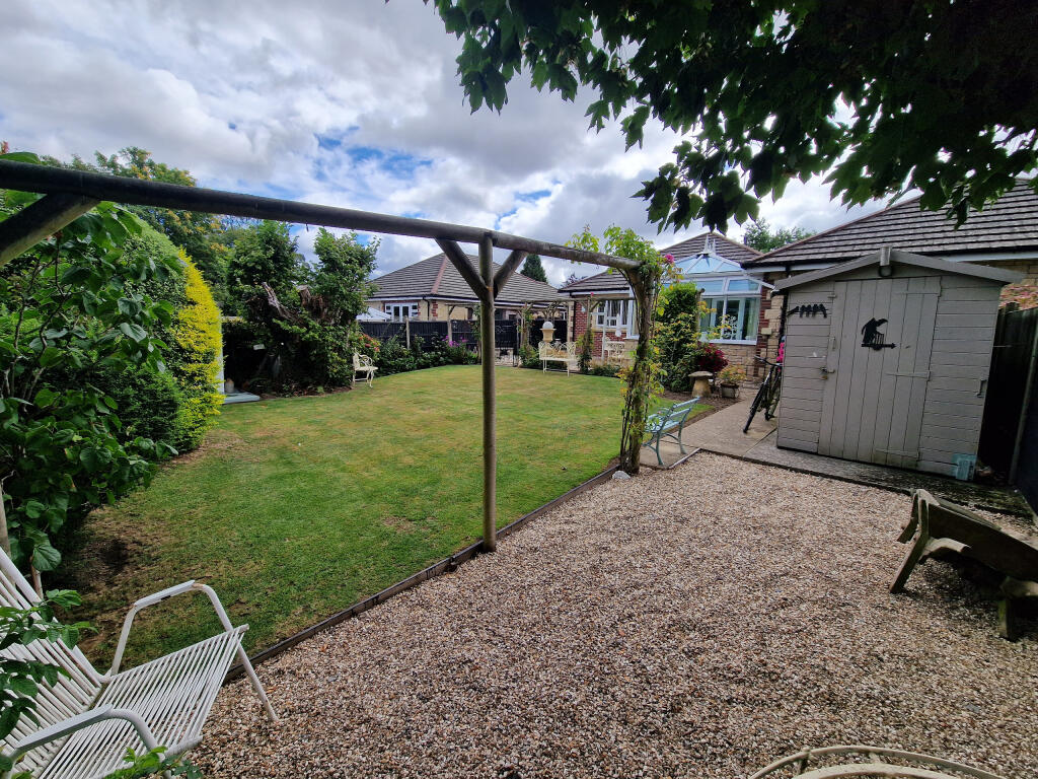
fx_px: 390
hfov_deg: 106.2
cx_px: 519
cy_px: 390
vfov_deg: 89.9
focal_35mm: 13
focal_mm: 2.2
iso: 50
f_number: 2.2
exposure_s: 1/1952
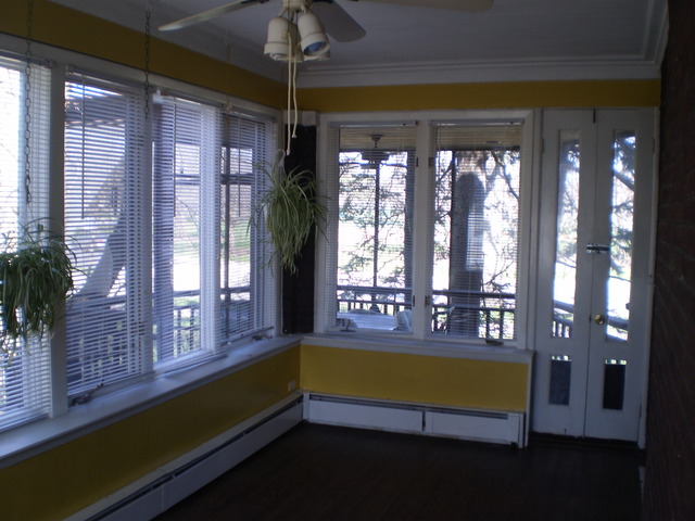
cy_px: 260
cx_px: 348
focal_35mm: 36
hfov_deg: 51.4
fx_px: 723
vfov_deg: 39.7
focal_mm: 6.3
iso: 80
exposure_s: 1/30
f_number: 3.1
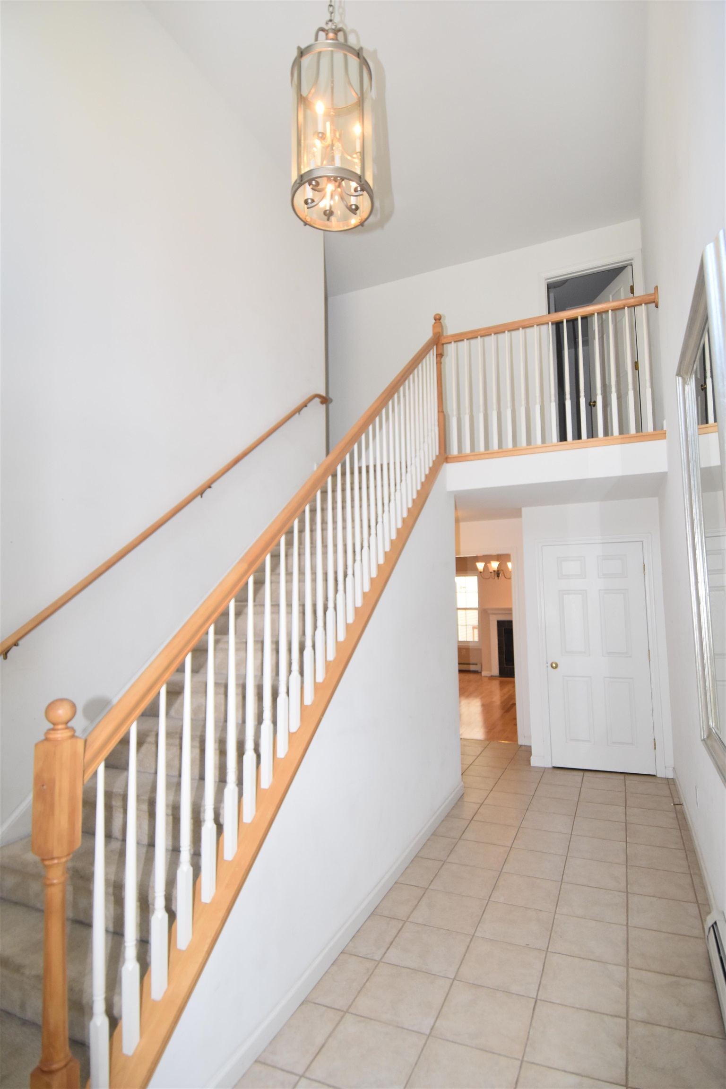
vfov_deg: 90.0
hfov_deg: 67.4
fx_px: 544
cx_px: 363
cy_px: 544
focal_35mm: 18
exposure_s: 1/100
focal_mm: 12
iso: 800
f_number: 5
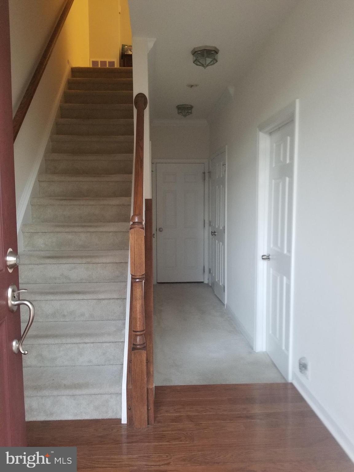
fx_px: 355
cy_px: 236
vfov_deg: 67.3
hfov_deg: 53.1
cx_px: 177
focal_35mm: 26
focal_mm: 4.25
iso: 200
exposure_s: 1/30
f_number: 1.7
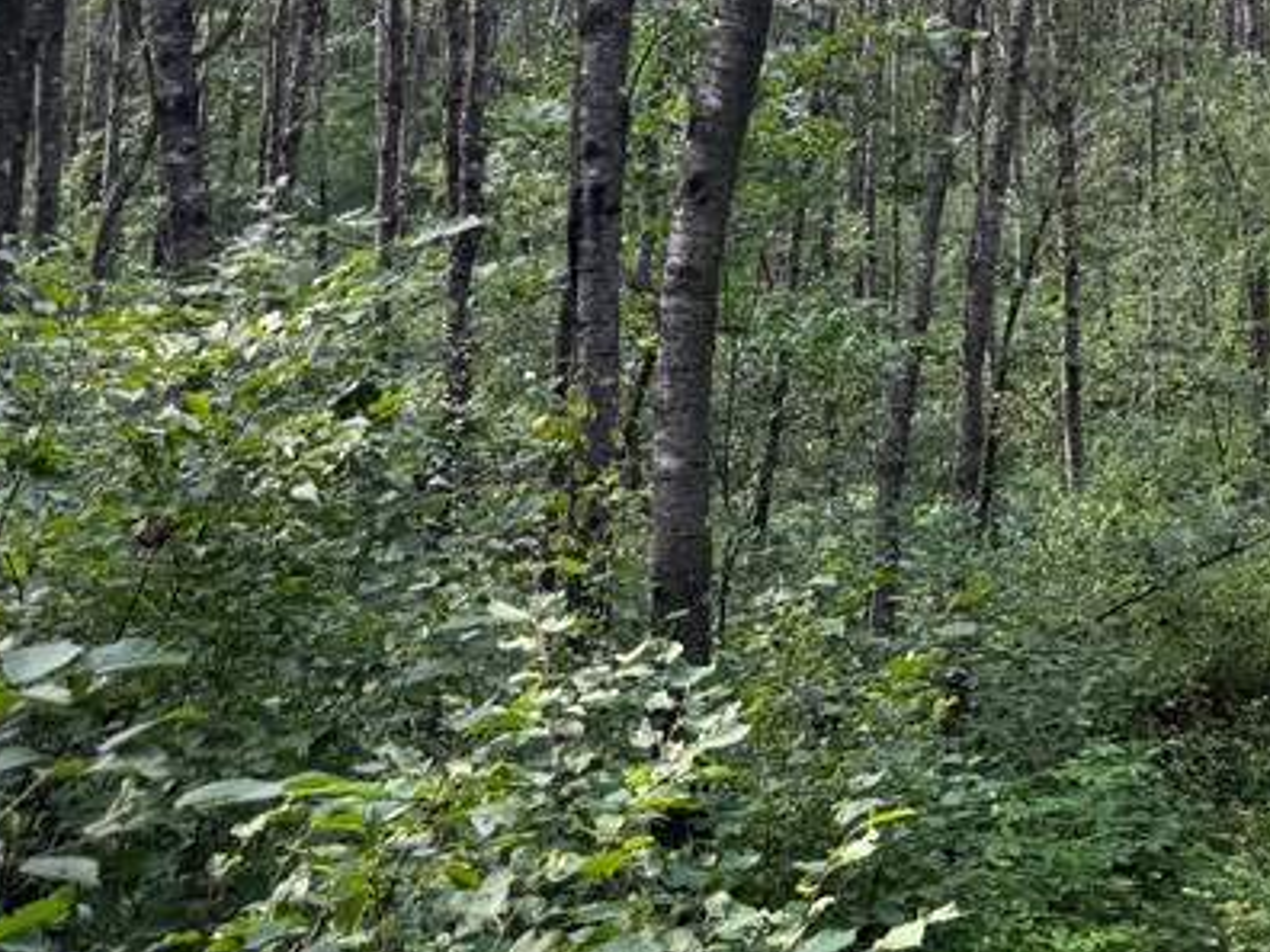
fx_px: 2275
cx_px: 1235
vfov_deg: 22.0
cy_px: -176
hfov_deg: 29.4
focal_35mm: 62
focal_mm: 6.76
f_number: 1.78
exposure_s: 1/227
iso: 64
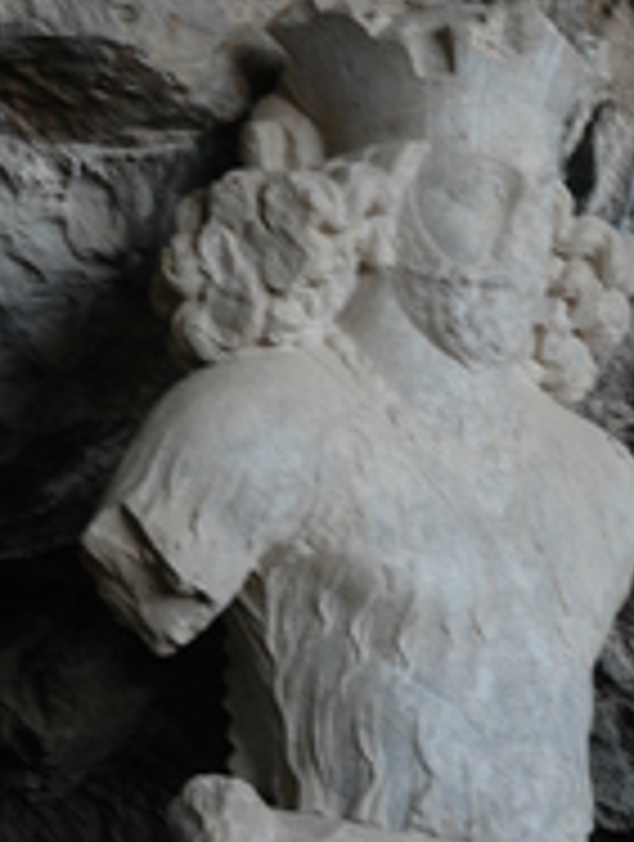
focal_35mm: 155
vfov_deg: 12.7
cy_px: 682
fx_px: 3772
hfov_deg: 9.6
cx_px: 504
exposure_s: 1/50
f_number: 4.5
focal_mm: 50
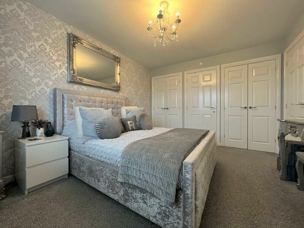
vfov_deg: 89.9
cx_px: 152
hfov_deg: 106.2
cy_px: 114
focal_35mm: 13
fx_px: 114
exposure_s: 1/100
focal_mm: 1.57
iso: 250
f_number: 1.8
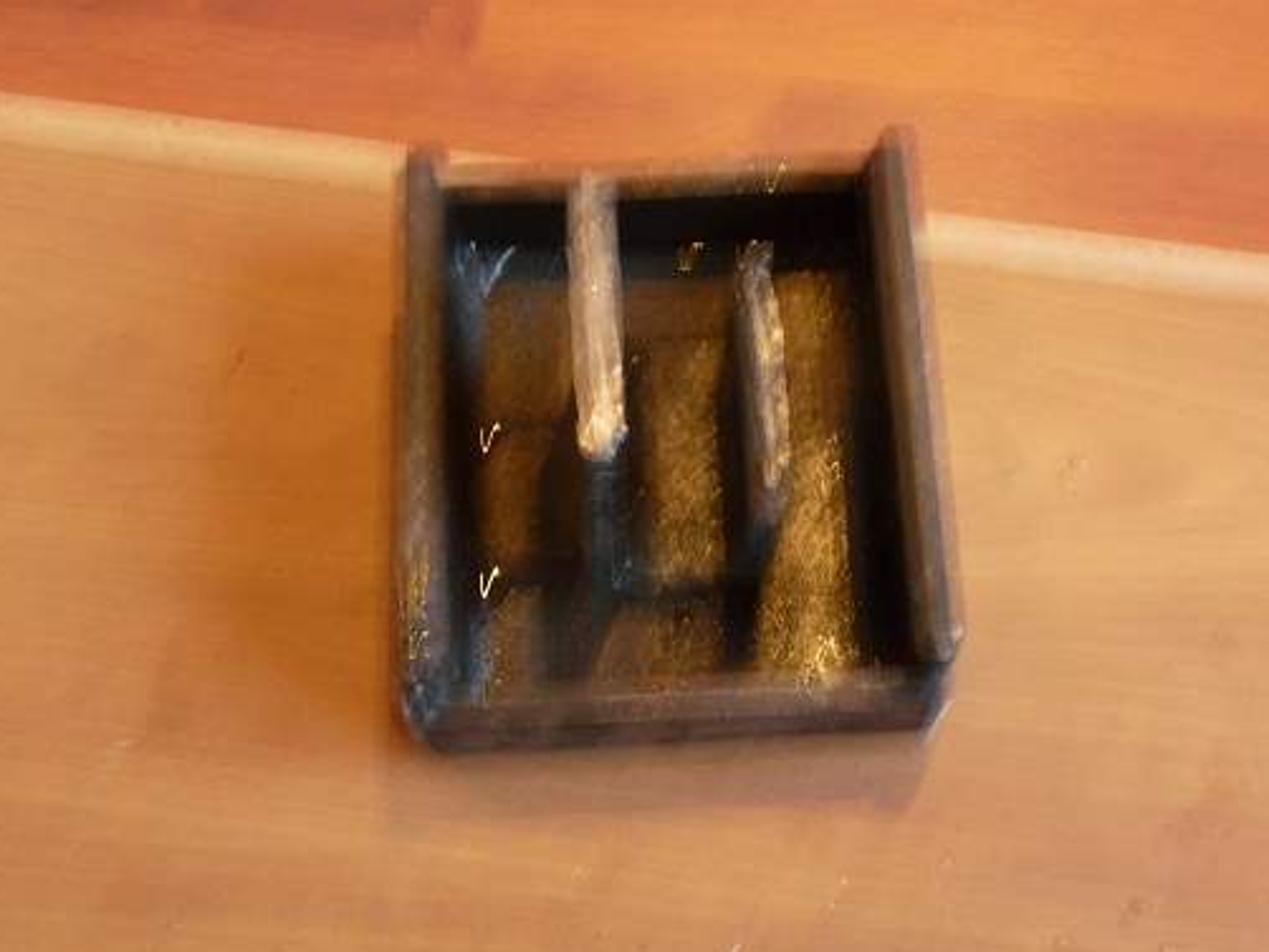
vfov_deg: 24.4
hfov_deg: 32.2
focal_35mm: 60
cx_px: 677
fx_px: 2201
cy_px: 453
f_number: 3.2
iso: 400
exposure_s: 1/8
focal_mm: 9.9
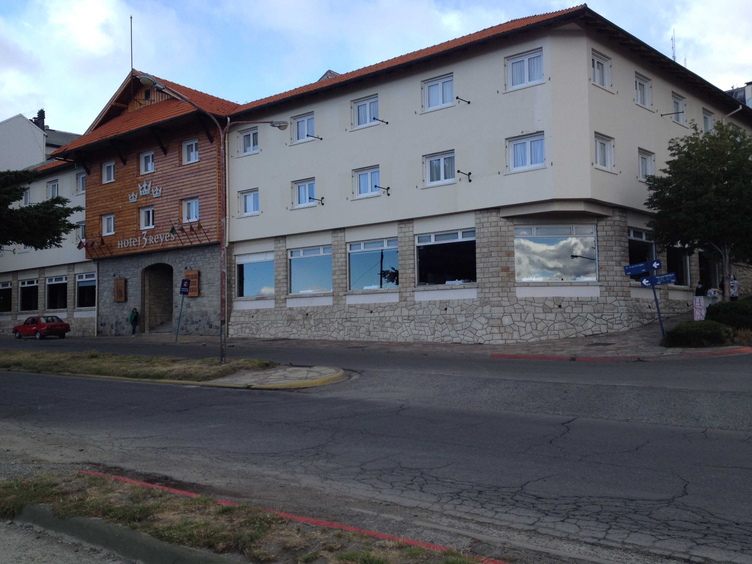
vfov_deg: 40.7
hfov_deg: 52.6
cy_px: 282
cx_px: 376
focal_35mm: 35
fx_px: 760
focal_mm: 4.28
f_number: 2.4
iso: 50
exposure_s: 1/460
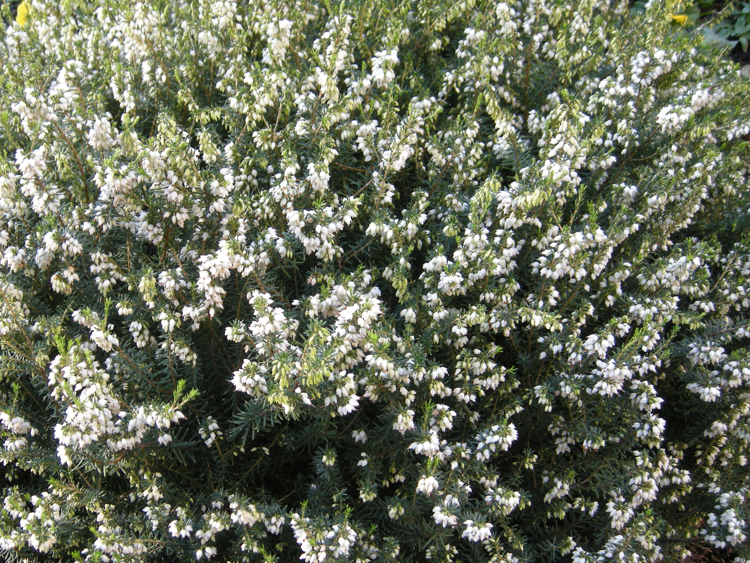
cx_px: 286
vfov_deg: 31.4
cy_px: 345
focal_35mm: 46
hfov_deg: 41.0
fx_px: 997
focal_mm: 7.5
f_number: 2.7
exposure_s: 1/55
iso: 136
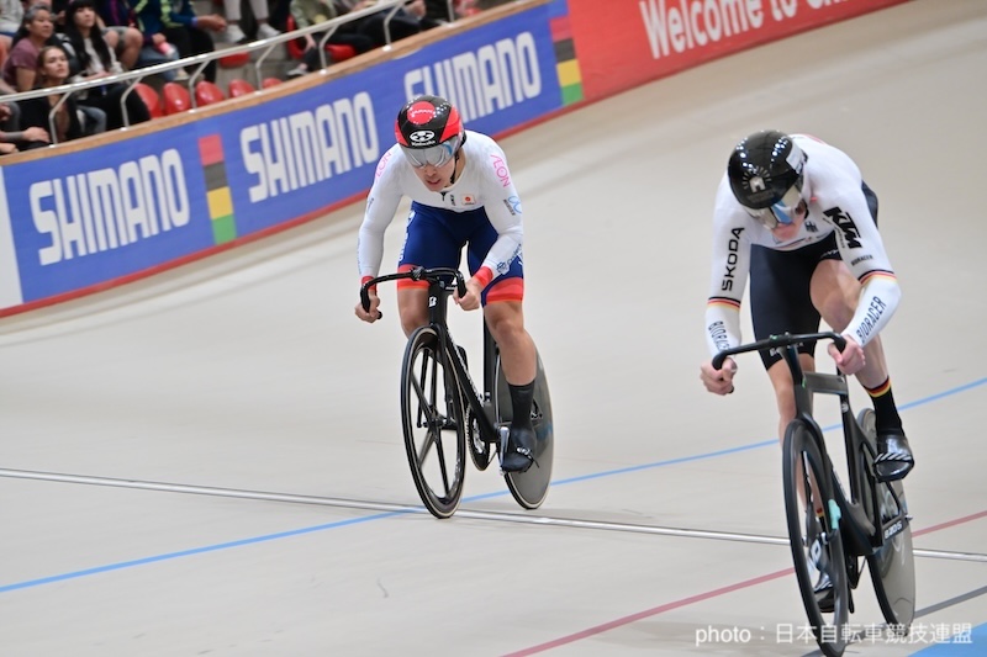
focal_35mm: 270
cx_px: 494
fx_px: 7400
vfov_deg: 5.1
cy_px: 328
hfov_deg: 7.6
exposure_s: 1/500
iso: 2500
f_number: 8
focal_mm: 270
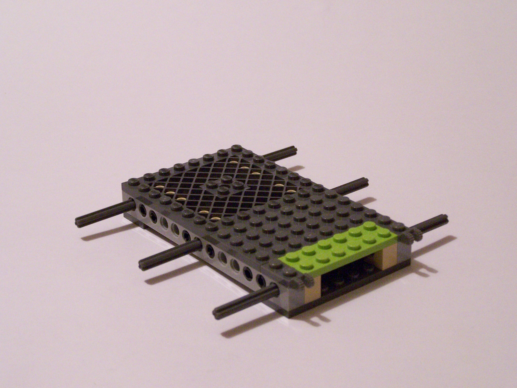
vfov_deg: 19.6
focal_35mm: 75
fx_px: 1120
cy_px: 194
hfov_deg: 26.0
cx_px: 258
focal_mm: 12.4
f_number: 3.2
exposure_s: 1/20
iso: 400
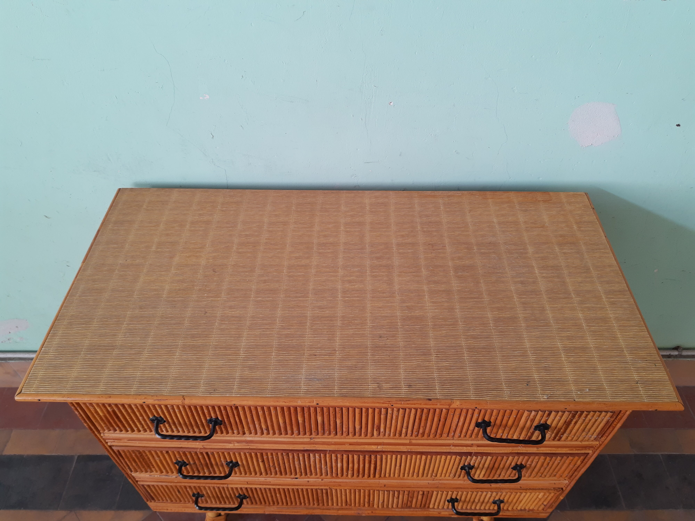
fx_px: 522
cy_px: 260
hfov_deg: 67.3
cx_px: 348
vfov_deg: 53.1
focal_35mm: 26
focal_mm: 4.75
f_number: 1.7
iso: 44
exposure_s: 1/60
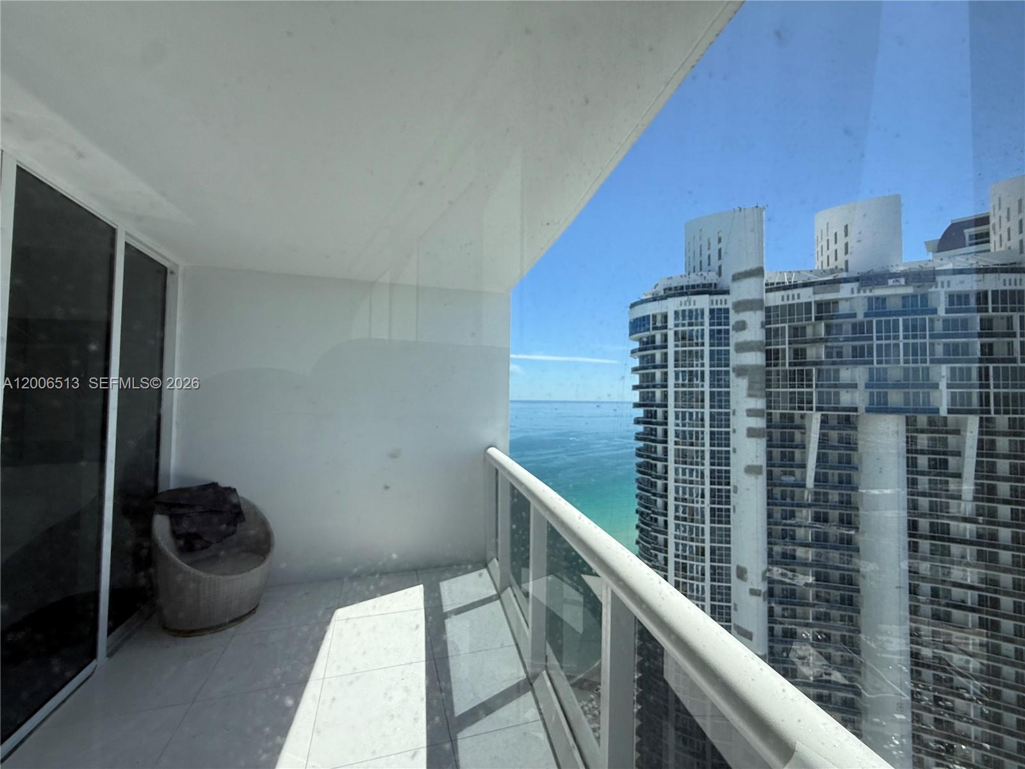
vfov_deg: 85.7
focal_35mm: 14
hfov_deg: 102.1
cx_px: 512
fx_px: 415
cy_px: 384
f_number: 2.2
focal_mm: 2.22
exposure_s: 1/914
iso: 50
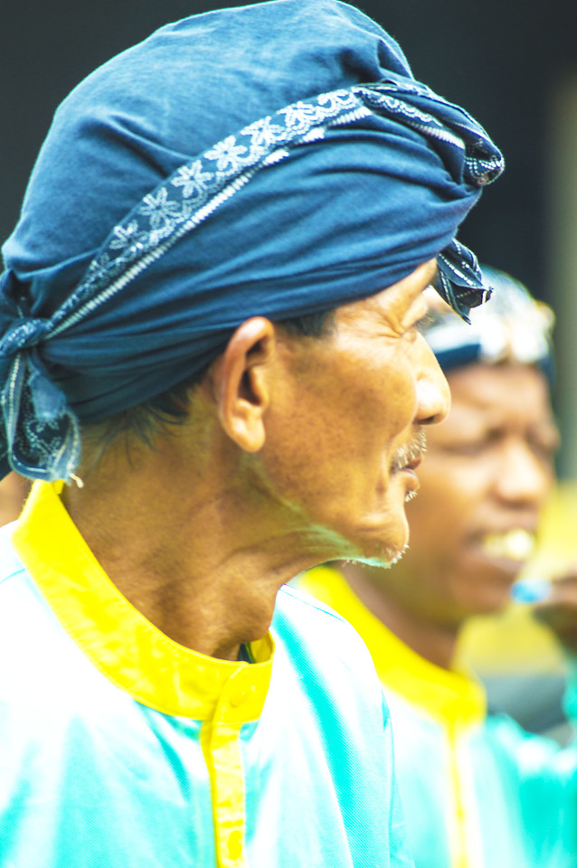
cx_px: 288
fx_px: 7228
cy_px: 434
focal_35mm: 300
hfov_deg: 4.6
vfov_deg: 6.9
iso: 100
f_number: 5.6
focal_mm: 200
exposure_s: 1/160
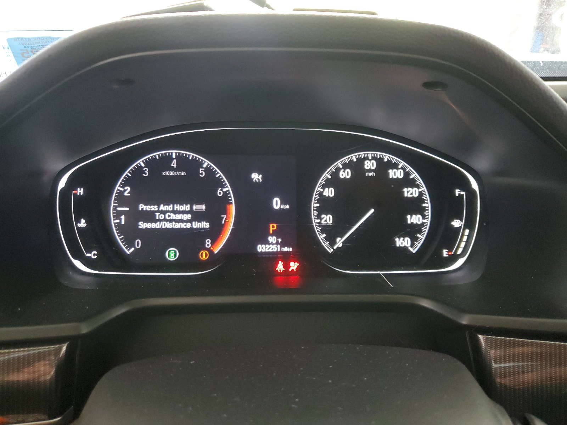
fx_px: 426
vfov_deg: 53.1
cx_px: 284
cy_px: 212
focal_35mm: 26
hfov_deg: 67.3
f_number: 1.5
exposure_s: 1/33
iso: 336
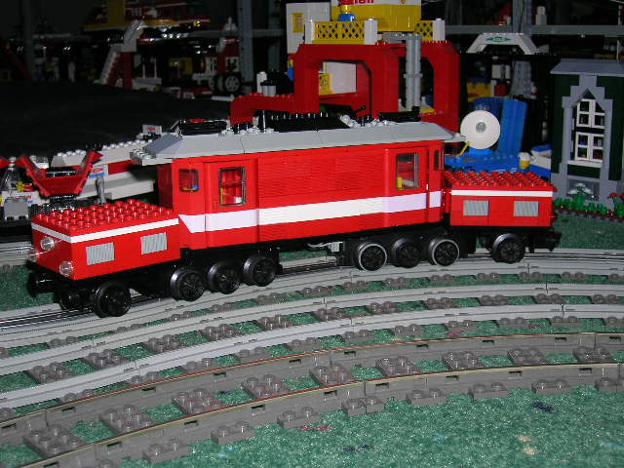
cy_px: 234
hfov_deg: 41.2
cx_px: 312
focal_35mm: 46
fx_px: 829
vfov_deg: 31.5
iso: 50
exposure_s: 1/60.1
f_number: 3.2
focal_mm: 7.7
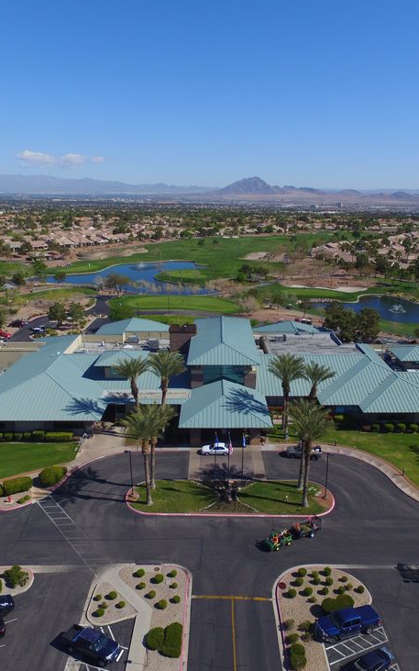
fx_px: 530
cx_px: 226
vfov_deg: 64.6
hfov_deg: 43.1
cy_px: 340
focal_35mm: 29
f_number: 2.8
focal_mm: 3.61
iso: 100
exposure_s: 1/1590
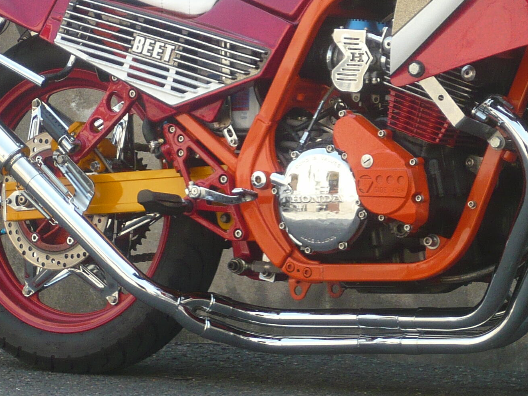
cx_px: 251
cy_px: 137
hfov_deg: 12.6
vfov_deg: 9.4
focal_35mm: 157
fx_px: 2394
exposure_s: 1/160
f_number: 4.5
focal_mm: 11.1
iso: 100
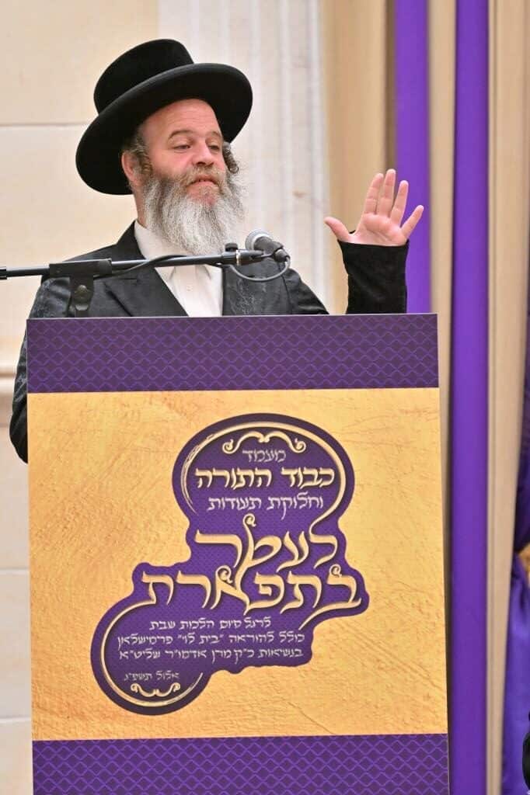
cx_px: 265
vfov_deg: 6.9
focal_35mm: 300
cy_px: 398
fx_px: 6629
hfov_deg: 4.6
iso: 400
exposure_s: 1/200
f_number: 2.8
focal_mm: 200
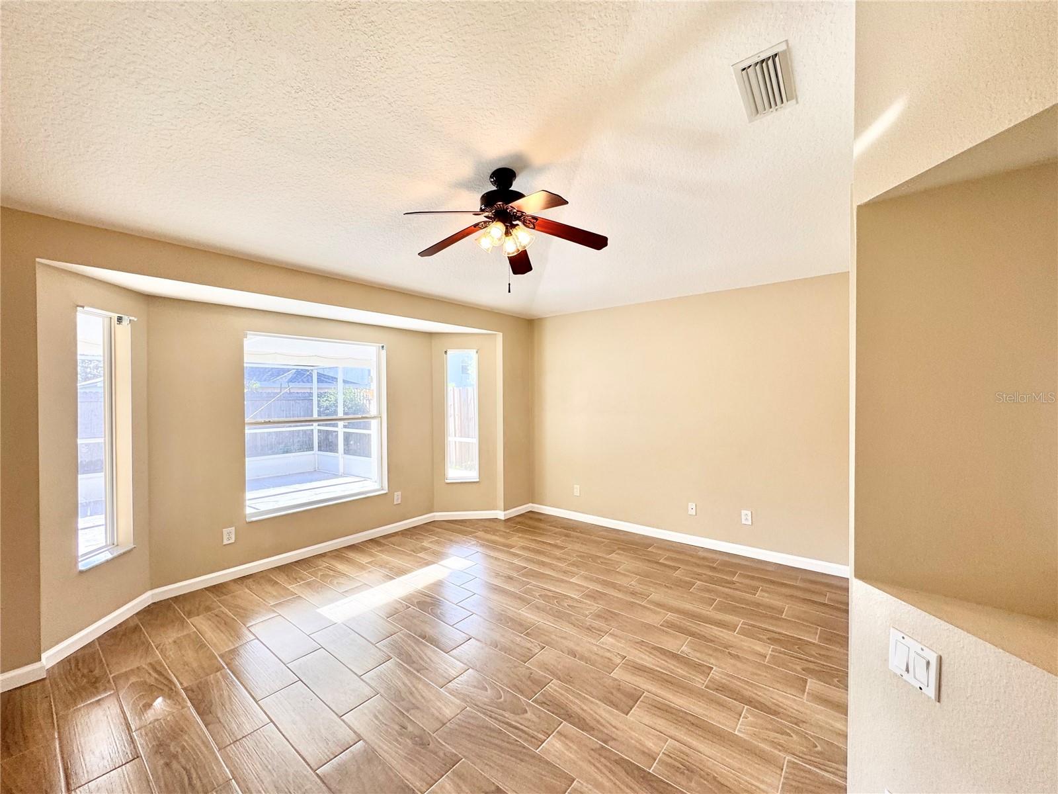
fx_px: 428
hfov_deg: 102.1
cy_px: 397
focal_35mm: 14
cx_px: 529
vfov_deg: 85.7
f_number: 2.2
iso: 50
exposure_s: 1/120
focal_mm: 2.22
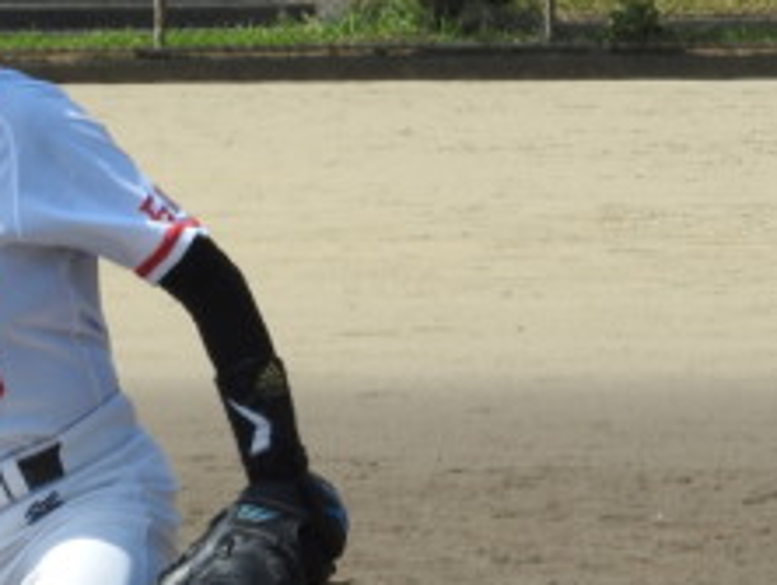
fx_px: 15168
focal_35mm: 675
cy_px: 466
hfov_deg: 2.9
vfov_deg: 2.2
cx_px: 168
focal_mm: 44.8
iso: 100
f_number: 5.5
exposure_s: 1/500
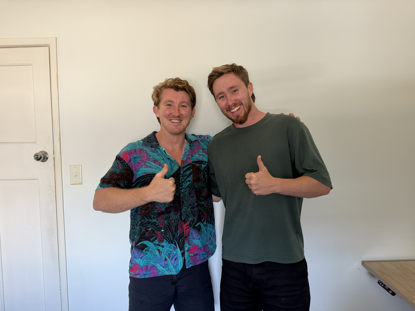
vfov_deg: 56.8
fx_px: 288
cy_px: 156
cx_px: 208
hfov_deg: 71.6
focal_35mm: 24
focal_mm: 6.76
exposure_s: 1/108
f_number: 1.78
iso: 200
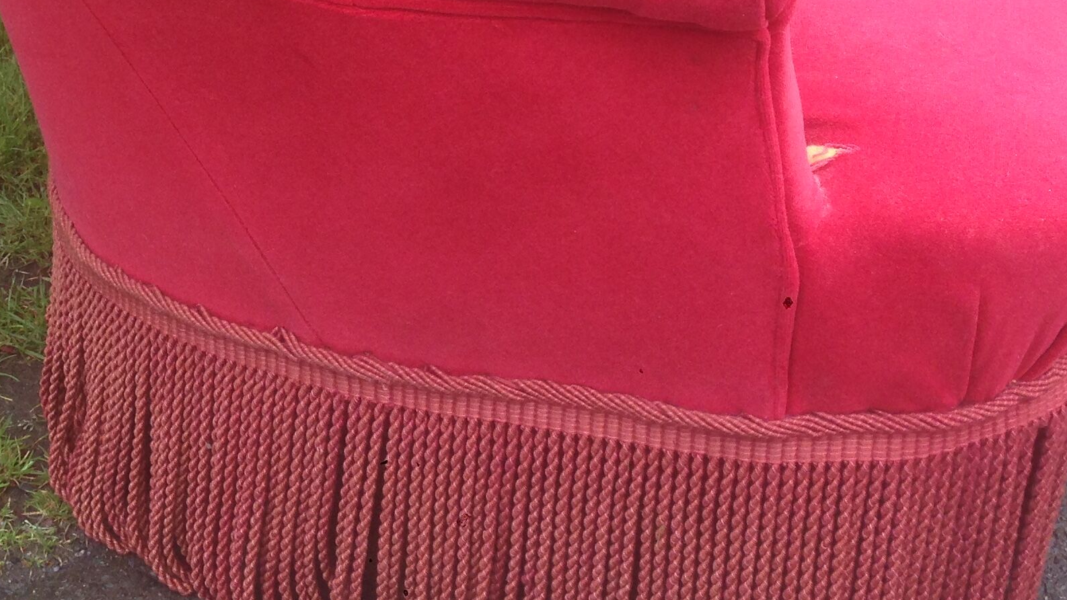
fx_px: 2094
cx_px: 306
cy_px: -54
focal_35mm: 74
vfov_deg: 15.9
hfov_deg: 28.3
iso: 50
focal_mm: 4.12
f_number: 2.4
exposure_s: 1/216
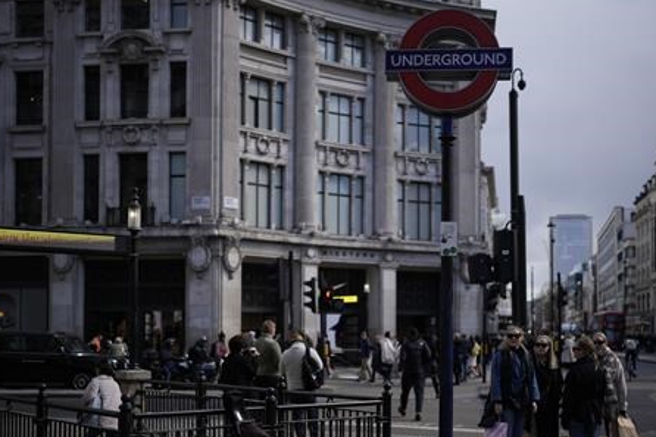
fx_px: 929
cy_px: 305
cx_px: 366
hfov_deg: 38.8
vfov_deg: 26.3
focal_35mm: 51
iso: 250
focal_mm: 35
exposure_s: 1/10000
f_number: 1.4
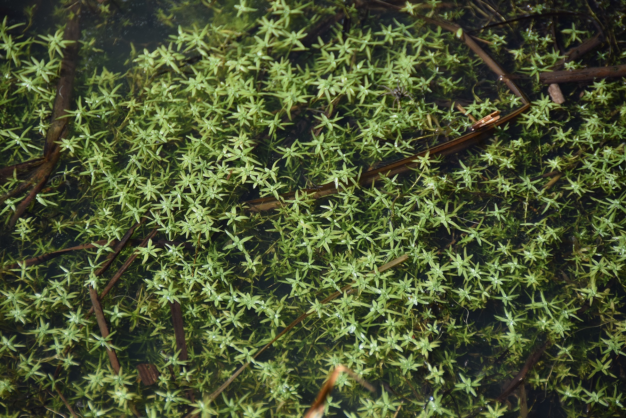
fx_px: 5216
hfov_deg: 6.9
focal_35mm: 300
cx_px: 313
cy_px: 209
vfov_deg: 4.6
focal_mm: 200
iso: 400
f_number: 5.6
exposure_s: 1/1000
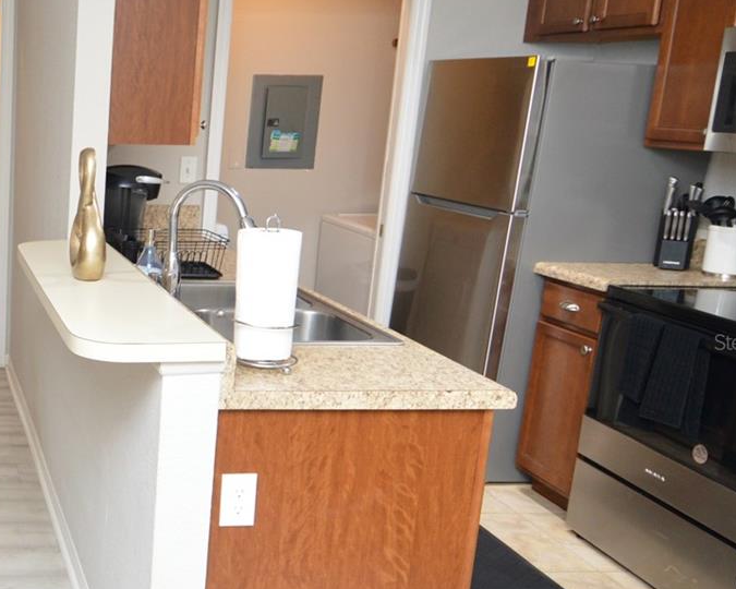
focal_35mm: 40
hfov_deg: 38.4
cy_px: 342
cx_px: -61
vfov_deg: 37.2
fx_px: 871
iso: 500
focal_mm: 12
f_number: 4
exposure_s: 1/60
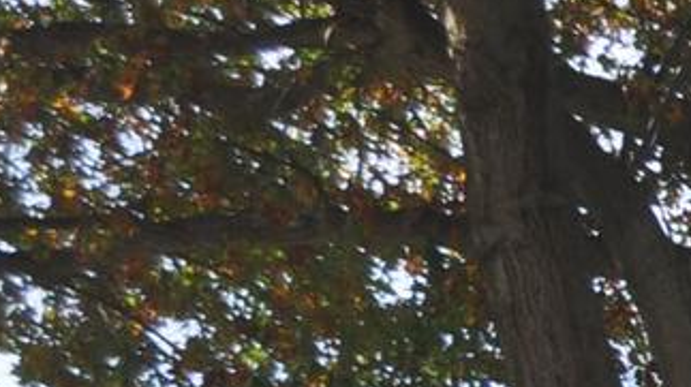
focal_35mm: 259
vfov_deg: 4.4
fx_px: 4741
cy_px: 1439
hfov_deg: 7.3
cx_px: 2144
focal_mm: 26
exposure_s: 1/200
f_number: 8
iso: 200
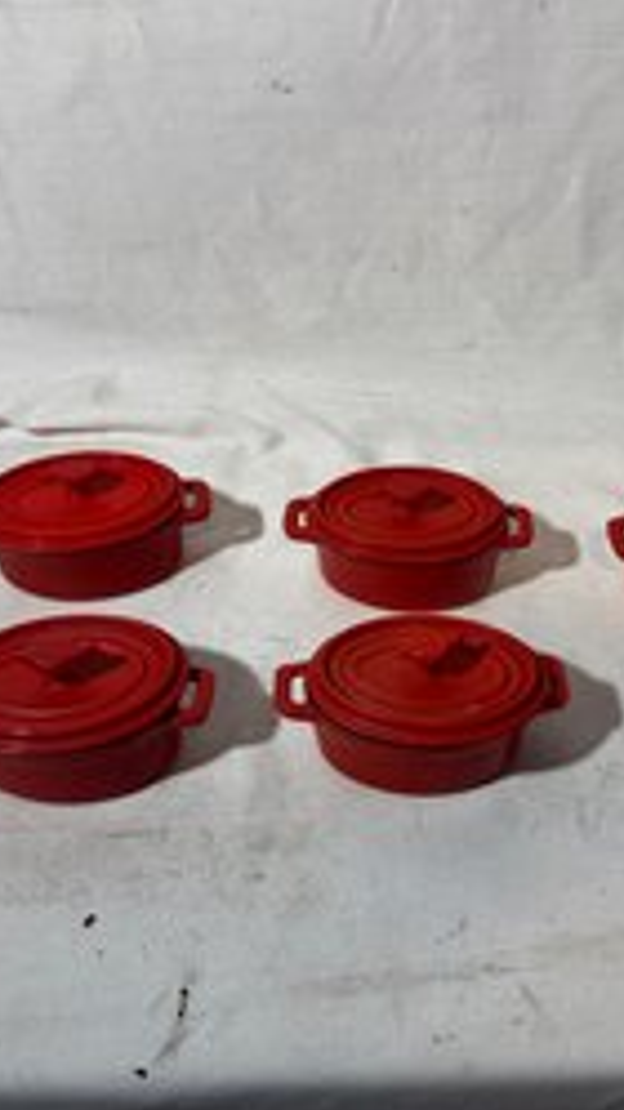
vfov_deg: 55.3
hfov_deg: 32.6
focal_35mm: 36
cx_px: 408
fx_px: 1059
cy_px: 559
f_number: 1.78
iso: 125
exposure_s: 1/120
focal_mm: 6.76
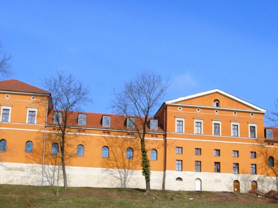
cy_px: 138
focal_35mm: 54
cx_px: 175
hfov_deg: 35.3
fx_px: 434
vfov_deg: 26.9
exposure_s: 1/946
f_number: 4
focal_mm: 7.13
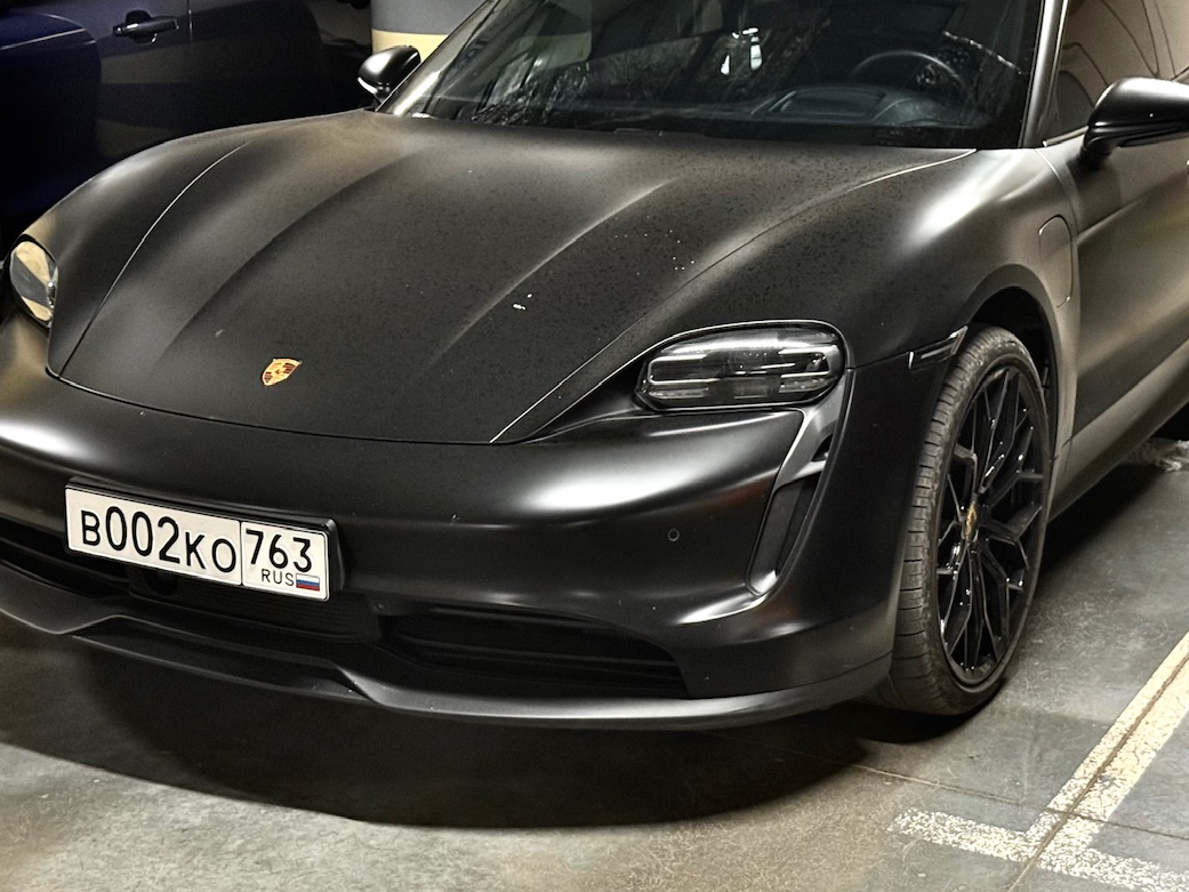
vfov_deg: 24.8
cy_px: 359
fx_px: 2027
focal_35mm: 59
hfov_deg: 32.7
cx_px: 649
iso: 800
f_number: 1.78
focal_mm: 6.76
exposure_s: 1/22
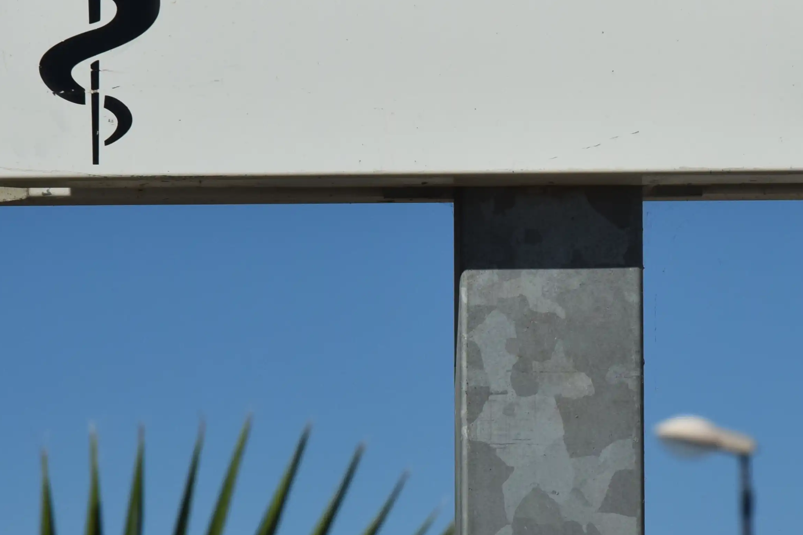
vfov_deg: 5.1
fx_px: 6067
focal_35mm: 272
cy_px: 232
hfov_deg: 7.6
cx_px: 615
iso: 200
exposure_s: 1/1250
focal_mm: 70
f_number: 9
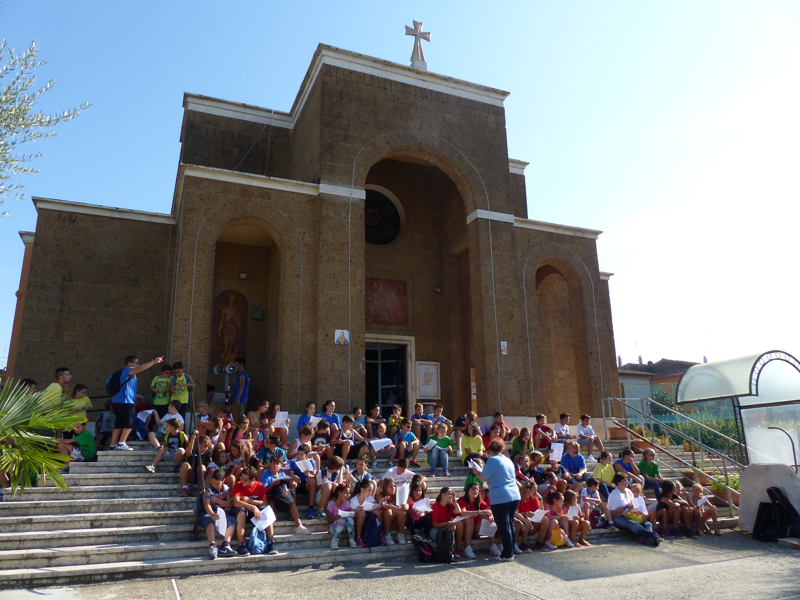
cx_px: 400
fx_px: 578
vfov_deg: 54.9
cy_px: 300
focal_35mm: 25
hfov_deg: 69.4
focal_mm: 4.5
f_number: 4
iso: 200
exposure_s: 1/1000
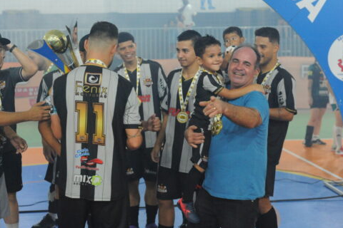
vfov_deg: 22.3
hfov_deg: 32.8
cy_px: 106
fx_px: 581
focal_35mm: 61
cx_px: 151
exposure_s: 1/400
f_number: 3.5
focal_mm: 50
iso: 5000
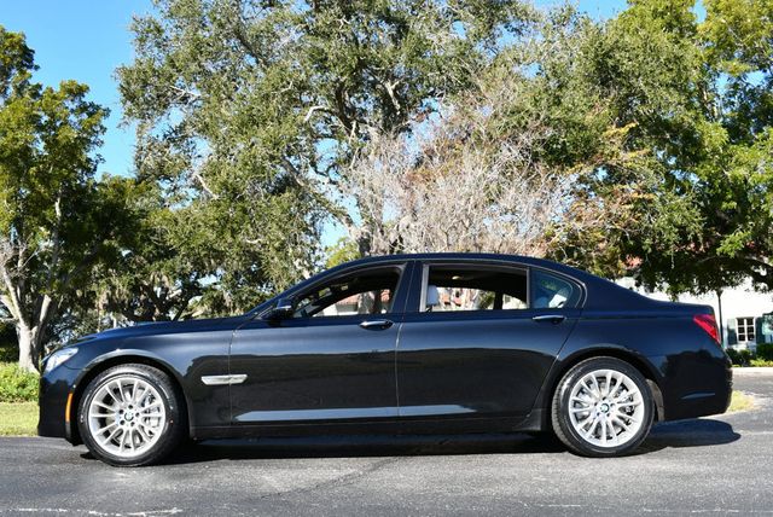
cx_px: 386
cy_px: 258
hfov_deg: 53.1
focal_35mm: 36
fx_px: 774
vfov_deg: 36.9
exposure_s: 1/250
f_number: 8
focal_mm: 18
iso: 200
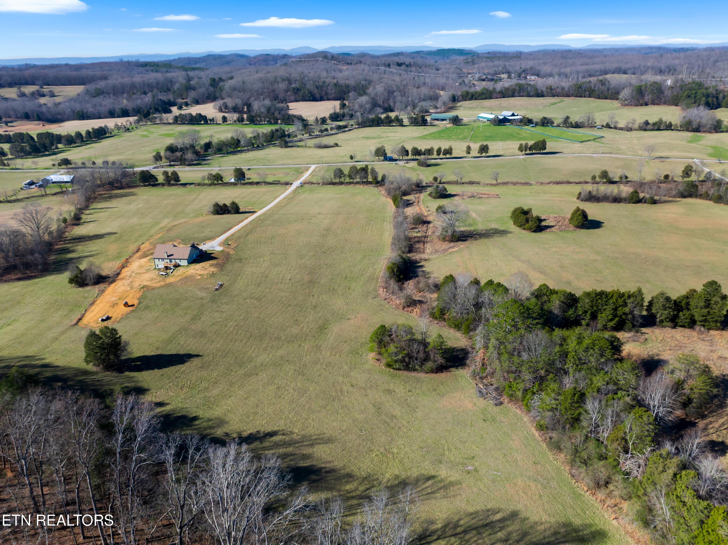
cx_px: 364
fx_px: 504
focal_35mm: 24
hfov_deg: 71.6
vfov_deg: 56.8
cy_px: 272
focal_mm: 12.29
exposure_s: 1/240
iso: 140
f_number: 2.8
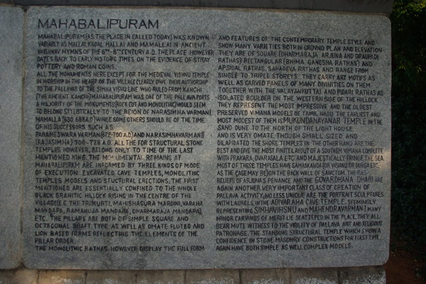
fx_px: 355
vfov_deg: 43.6
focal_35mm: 30
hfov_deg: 61.9
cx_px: 213
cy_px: 142
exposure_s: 1/60
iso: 100
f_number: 4.5
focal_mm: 20
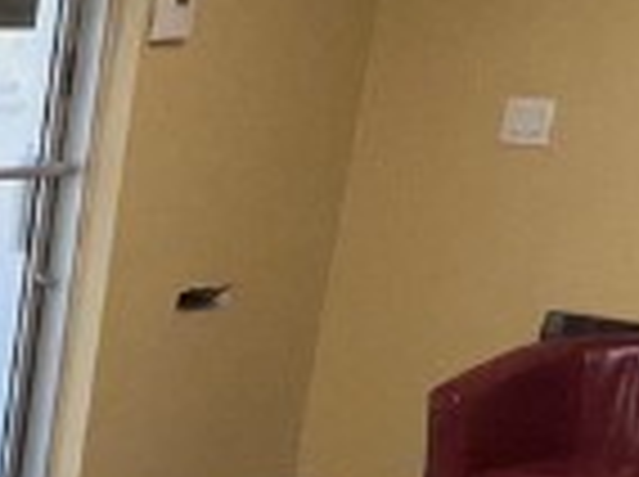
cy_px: 598
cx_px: -585
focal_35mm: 94
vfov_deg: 15.0
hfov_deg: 16.6
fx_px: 1732
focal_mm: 1.57
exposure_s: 1/162
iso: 25
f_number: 1.8
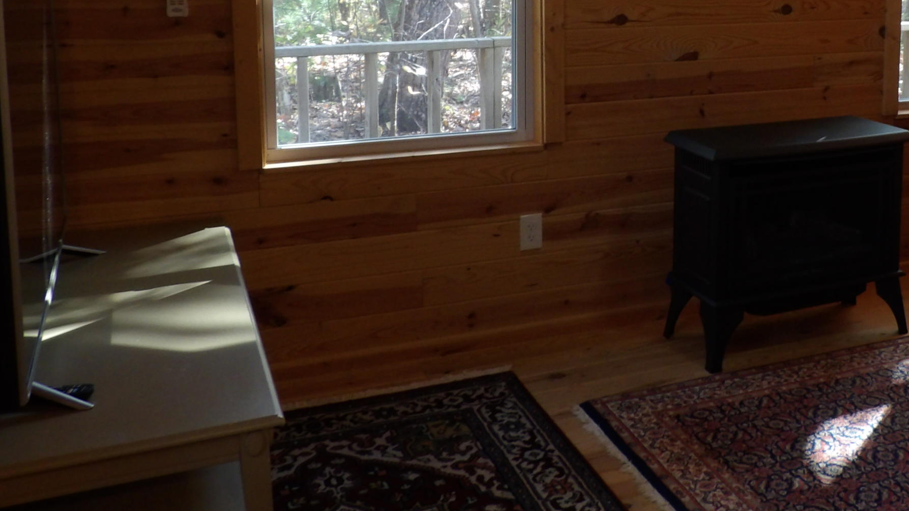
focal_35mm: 44
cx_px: 707
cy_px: 44
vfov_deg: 26.2
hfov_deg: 44.5
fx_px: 1061
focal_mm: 4.3
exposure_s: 1/17
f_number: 3.2
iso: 200
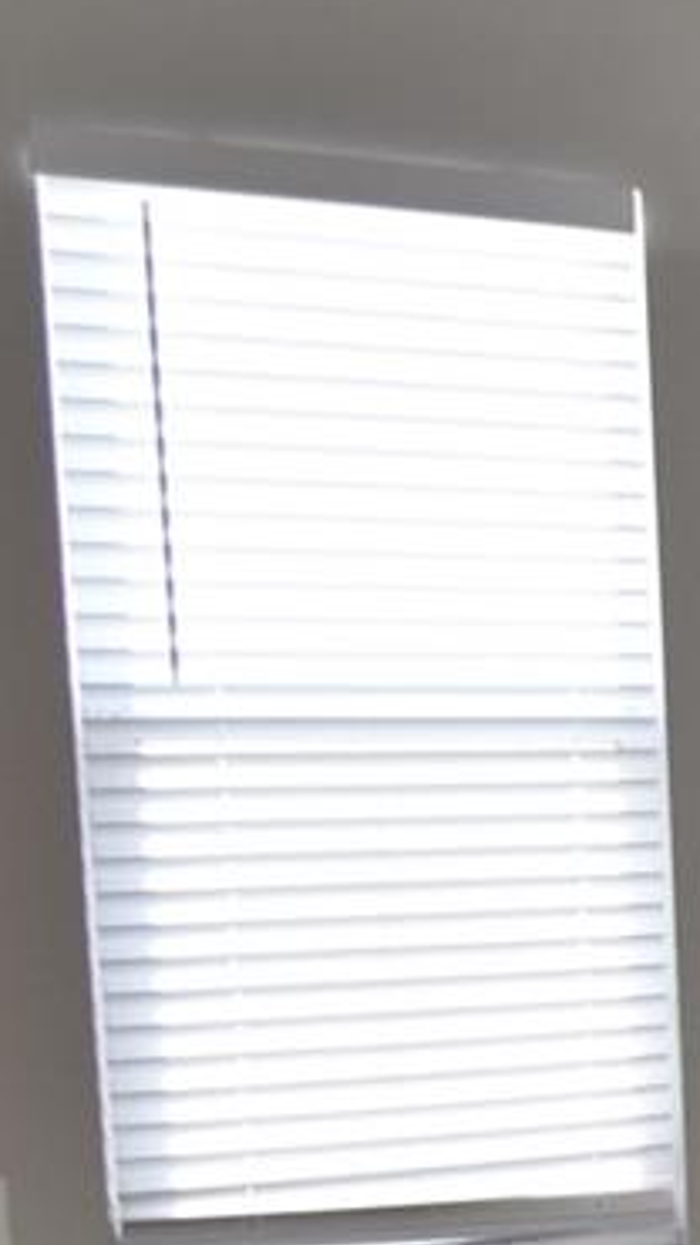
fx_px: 2245
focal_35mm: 68
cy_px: 912
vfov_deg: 30.6
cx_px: 2288
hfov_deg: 10.3
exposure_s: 1/250
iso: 800
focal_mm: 10
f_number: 3.5
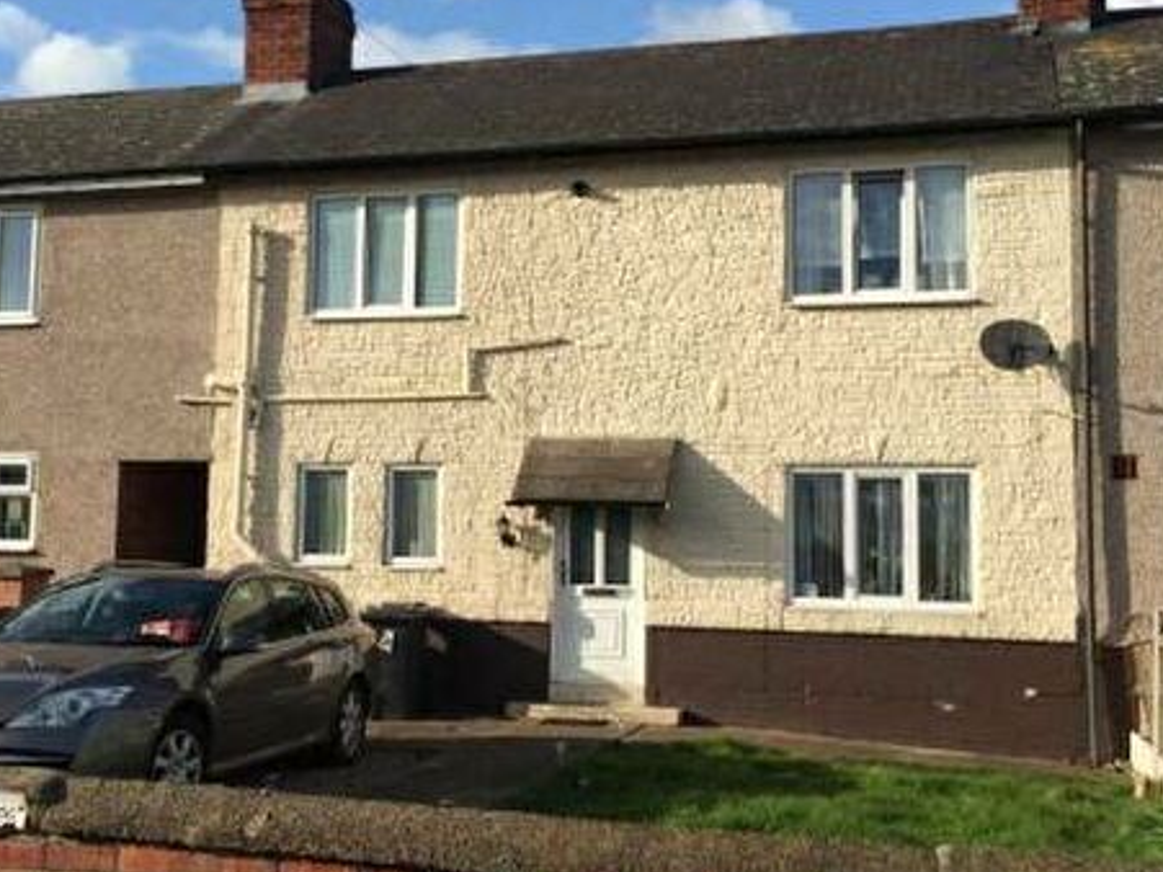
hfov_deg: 42.0
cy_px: 391
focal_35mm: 45
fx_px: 1511
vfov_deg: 32.1
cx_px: 531
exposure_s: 1/1582
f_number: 2.2
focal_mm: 4.15
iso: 32
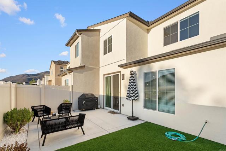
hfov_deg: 96.7
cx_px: 113
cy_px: 76
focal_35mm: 16
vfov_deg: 73.8
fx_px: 100
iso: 400
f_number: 11
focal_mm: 16
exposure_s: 1/400
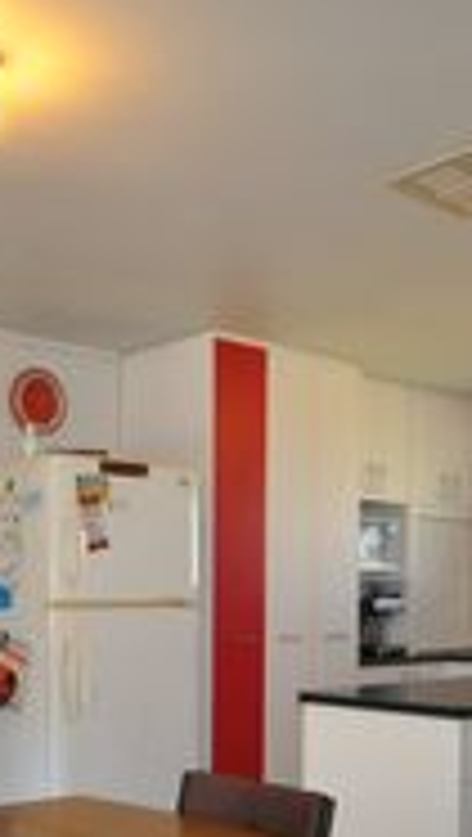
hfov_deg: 26.1
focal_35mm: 46
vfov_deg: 43.6
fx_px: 1013
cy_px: 614
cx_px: 162
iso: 800
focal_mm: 11.5
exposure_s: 1/60
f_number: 4.2
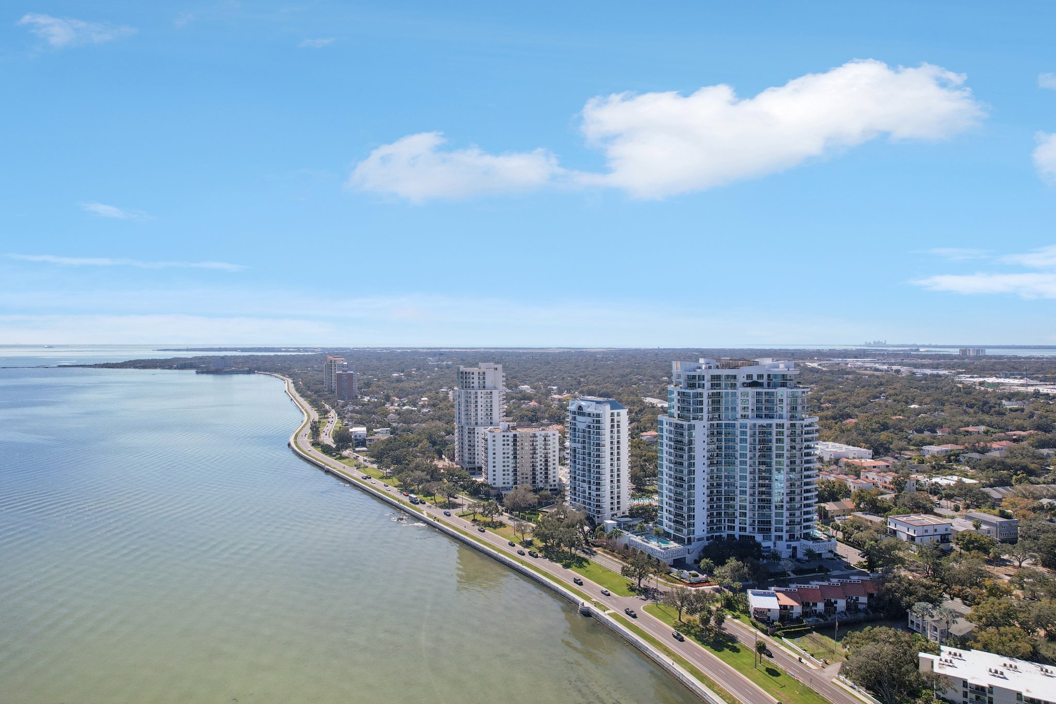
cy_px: 352
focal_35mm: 22
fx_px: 645
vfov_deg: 57.2
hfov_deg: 78.6
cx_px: 528
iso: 110
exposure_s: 1/3200
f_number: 2.8
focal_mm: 8.38
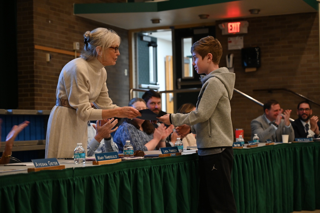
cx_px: 160
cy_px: 106
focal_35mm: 70
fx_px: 622
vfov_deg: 19.4
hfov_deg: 28.9
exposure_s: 1/60
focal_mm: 70
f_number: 4
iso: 3600
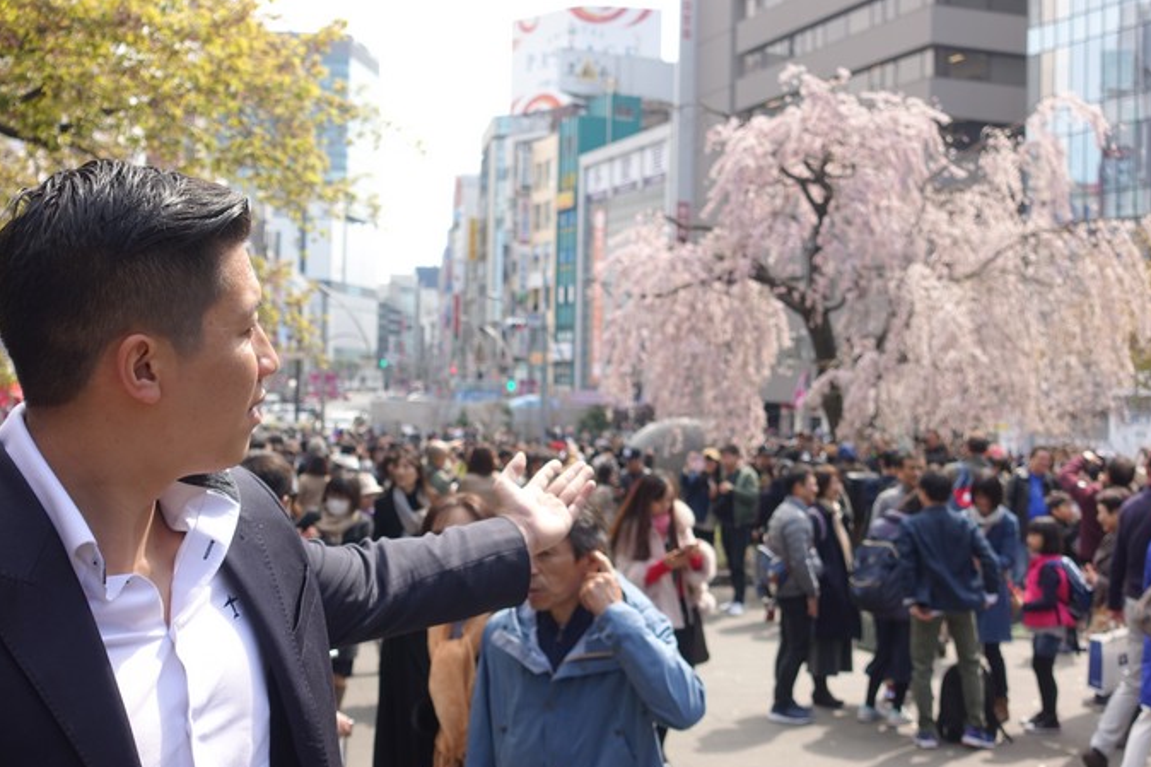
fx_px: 1502
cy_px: 369
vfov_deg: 28.6
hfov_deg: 41.9
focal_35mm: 47
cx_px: 557
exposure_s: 1/640
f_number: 2.8
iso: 125
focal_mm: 16.17
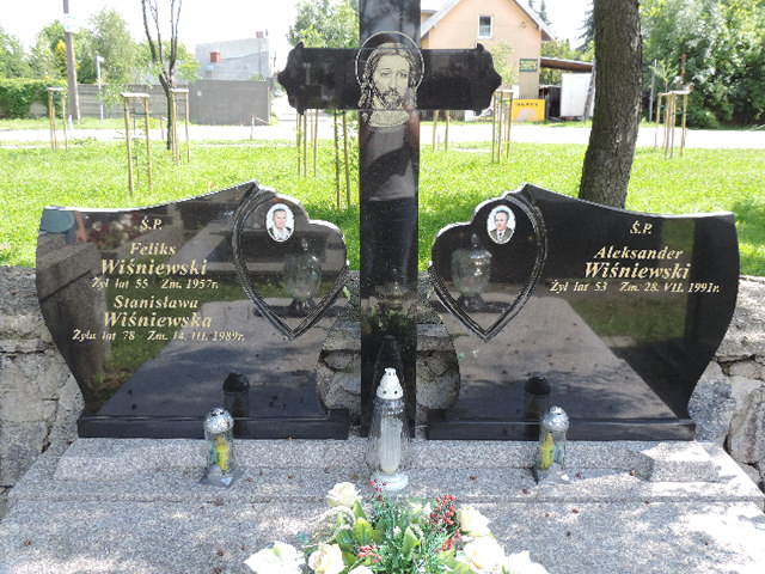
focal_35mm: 35
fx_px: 773
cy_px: 287
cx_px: 382
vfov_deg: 40.7
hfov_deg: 52.6
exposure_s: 1/160
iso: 80
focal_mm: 6.2
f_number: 3.3
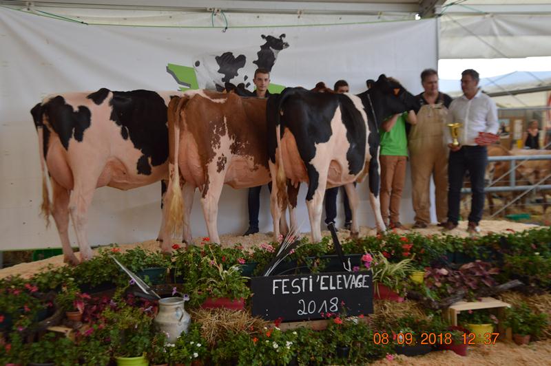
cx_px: 276
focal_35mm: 45
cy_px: 183
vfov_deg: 29.8
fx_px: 688
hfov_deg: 43.6
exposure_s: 1/500
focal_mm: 30
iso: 400
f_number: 4.2
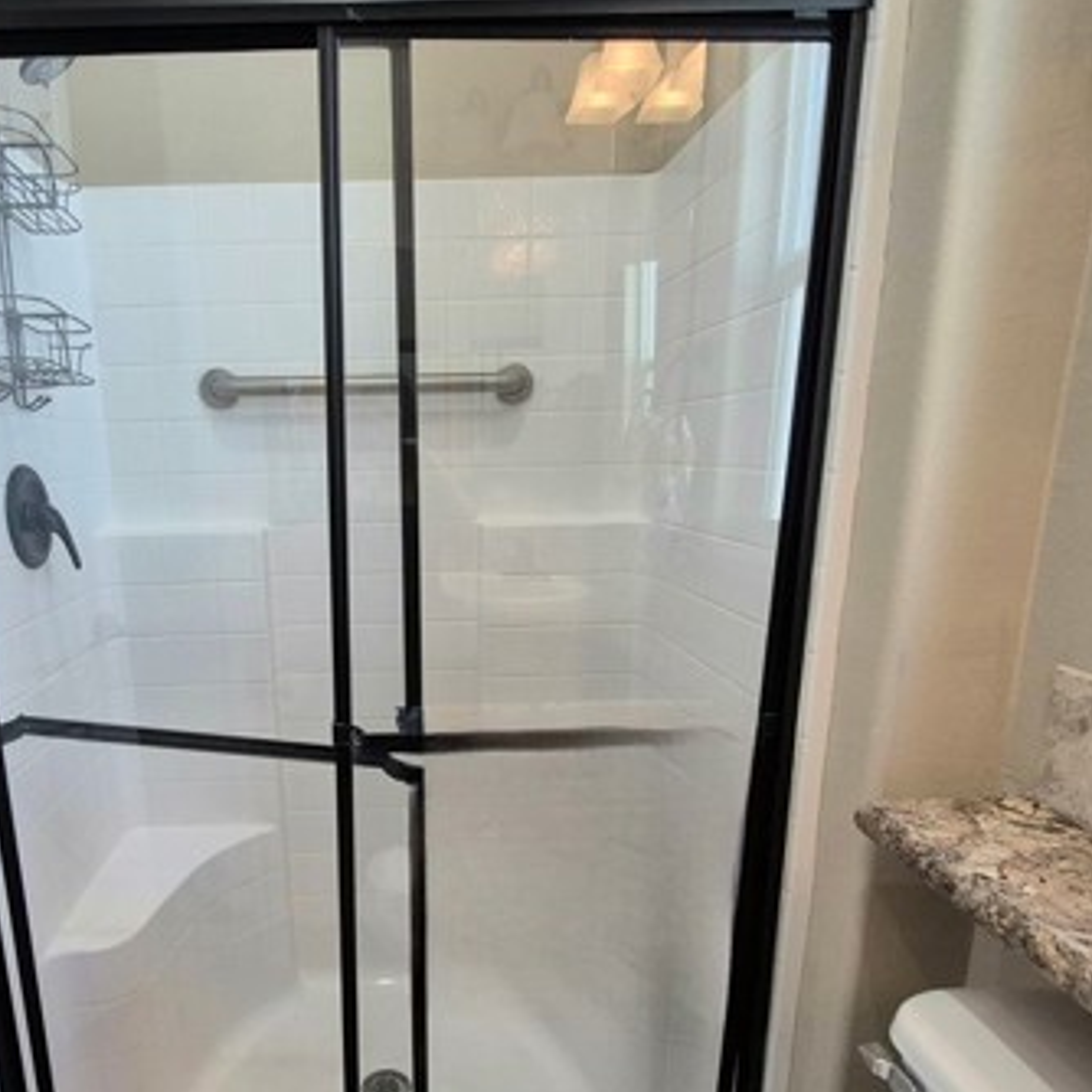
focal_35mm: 22
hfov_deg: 67.9
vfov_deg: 68.9
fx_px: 785
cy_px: 654
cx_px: 373
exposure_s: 1/60.2
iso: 160
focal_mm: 1.74
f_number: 2.2
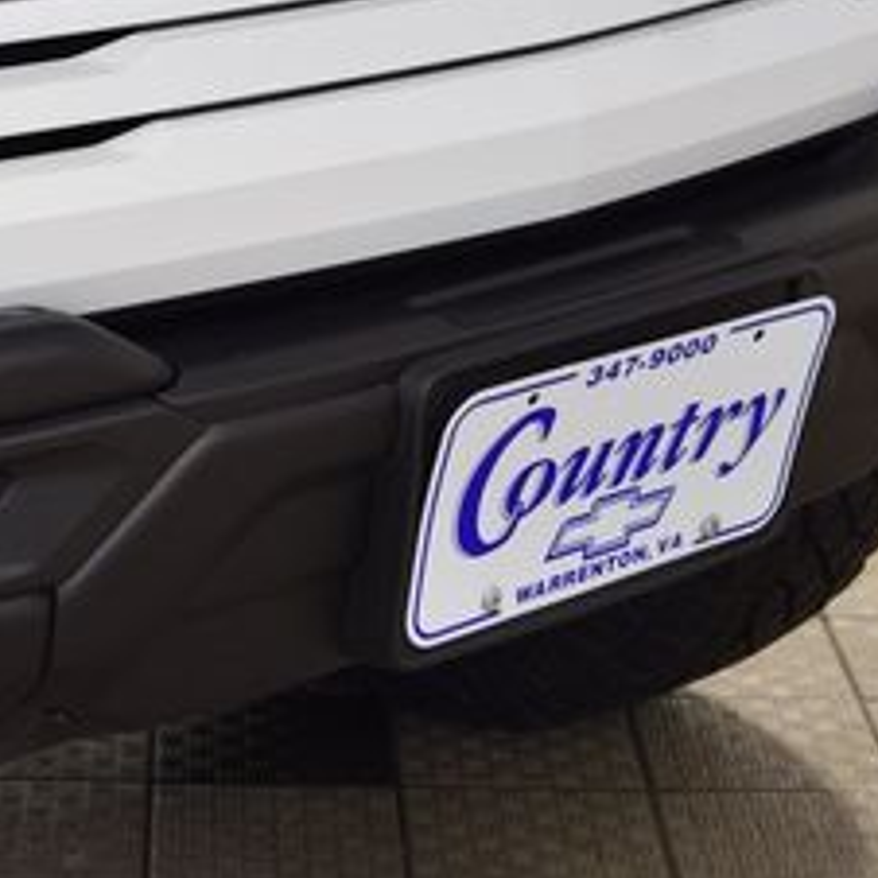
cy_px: 99
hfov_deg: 13.5
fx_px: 3622
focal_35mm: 126
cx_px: -97
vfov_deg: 13.7
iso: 400
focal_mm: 35
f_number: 6.3
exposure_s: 1/15
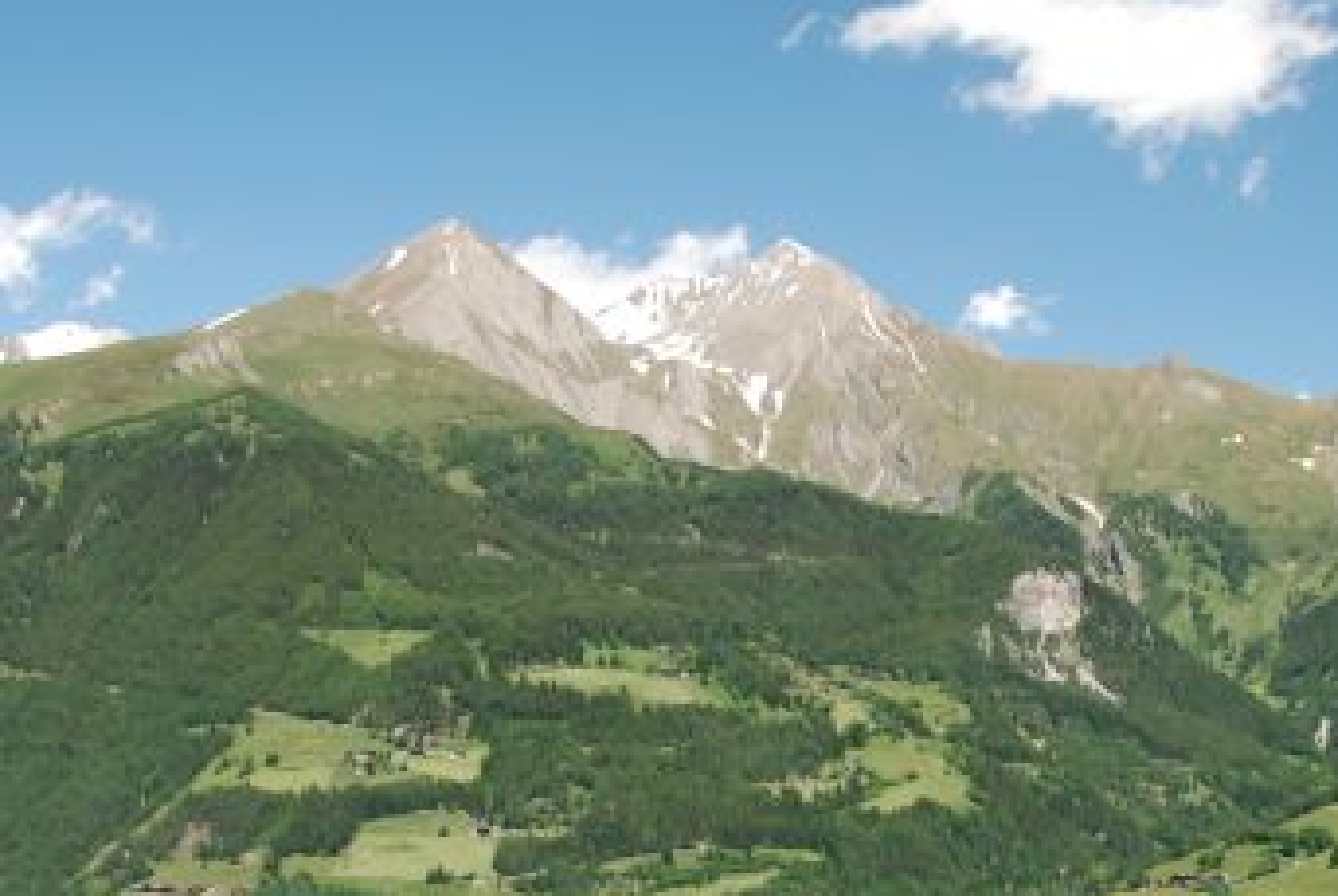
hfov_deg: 28.3
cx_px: 822
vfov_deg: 18.9
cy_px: 794
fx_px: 2642
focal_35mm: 71
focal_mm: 18
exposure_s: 1/125
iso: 140
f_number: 5.6
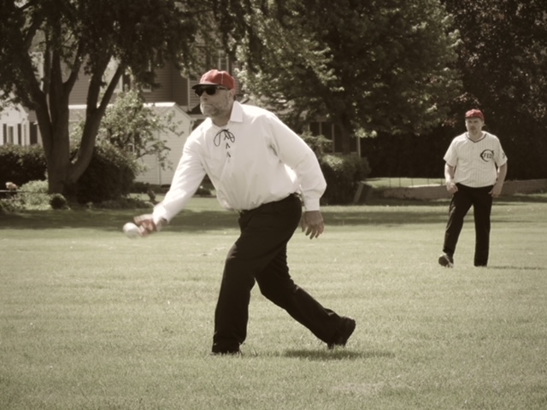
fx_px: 4741
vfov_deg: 5.0
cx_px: 274
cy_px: 205
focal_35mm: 300
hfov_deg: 6.6
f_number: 5.5
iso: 100
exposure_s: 1/320
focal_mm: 53.7
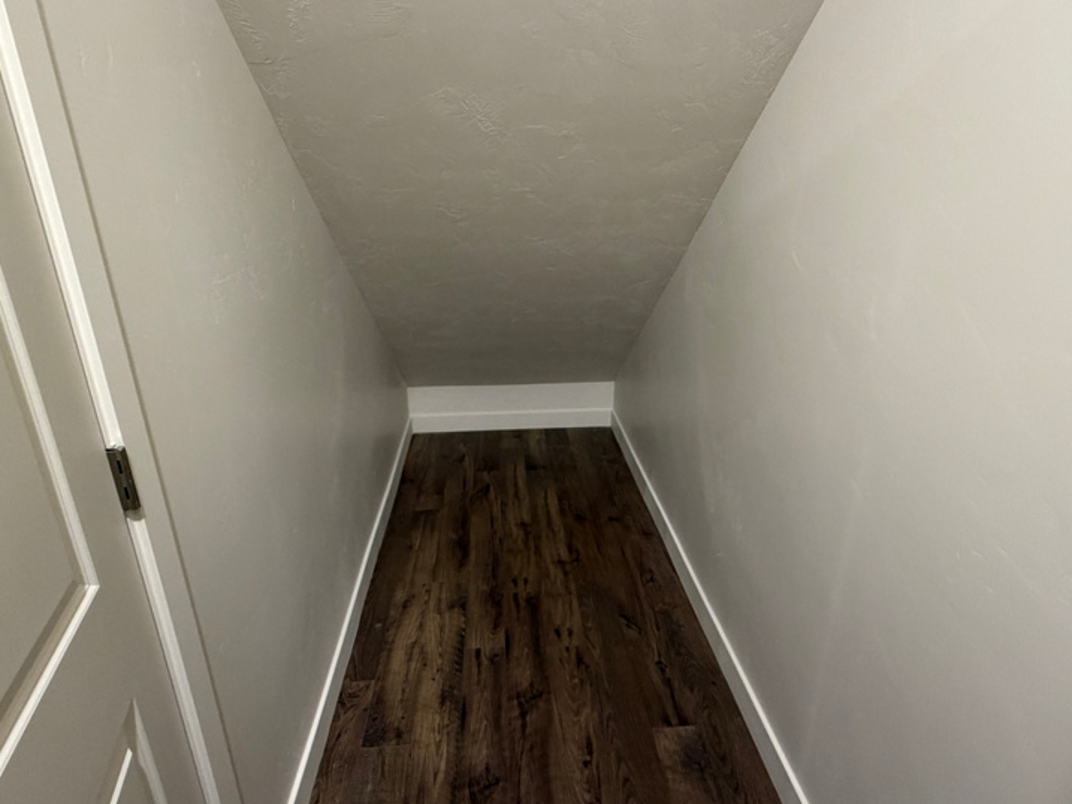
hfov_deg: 81.7
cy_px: 392
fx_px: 619
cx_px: 540
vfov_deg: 66.0
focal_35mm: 20
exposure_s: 1/60
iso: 400
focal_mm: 2.22
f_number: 2.2
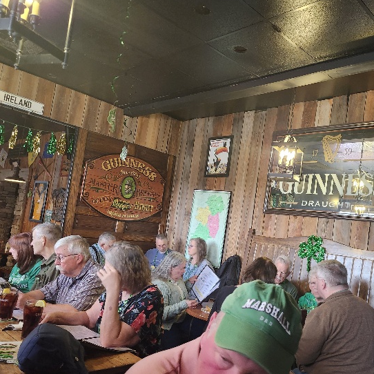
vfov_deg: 54.0
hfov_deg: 53.6
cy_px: 204
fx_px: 367
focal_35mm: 30
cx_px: 228
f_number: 1.8
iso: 640
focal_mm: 5.54
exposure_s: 1/40
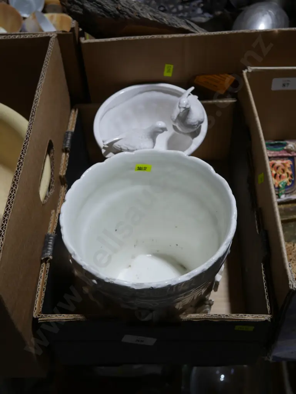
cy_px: 197
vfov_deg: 46.8
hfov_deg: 36.0
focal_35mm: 40
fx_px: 456
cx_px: 148
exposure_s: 1/100
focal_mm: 20
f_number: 4.5
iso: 200
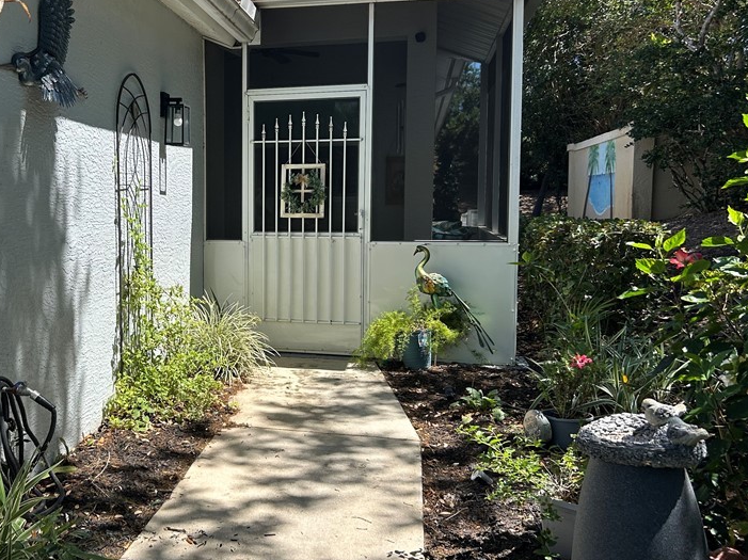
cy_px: 260
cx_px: 207
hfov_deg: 47.5
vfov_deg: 37.7
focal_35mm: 38
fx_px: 821
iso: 50
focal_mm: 5.7
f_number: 1.5
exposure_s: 1/2457
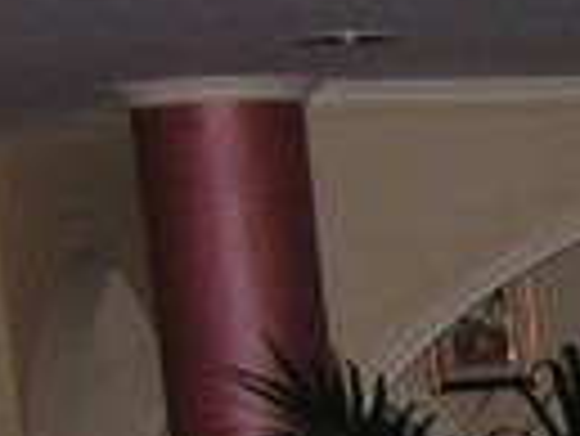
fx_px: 4562
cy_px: 1133
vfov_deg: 5.3
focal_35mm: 272
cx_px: 1677
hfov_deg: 6.7
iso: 200
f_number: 3.2
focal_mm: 7.4
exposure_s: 1/40
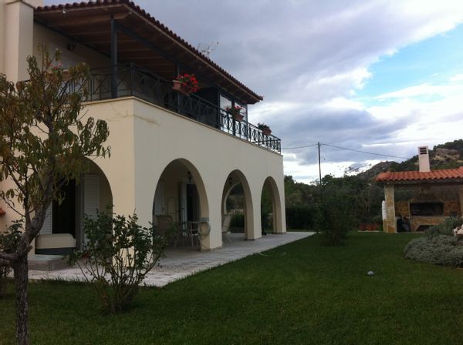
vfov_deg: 40.6
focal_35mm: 35
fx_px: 467
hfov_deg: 52.7
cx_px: 232
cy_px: 172
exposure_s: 1/464
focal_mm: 3.85
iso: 80
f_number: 2.8
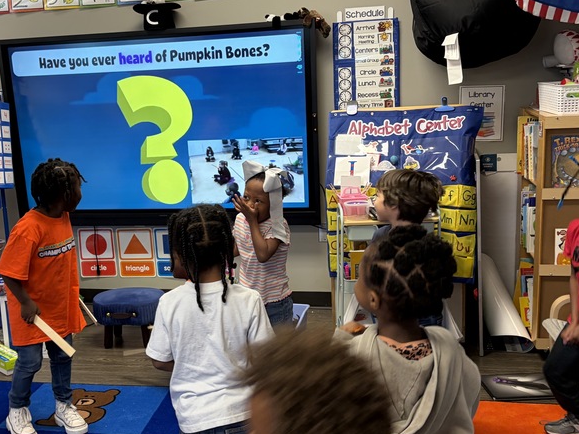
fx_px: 769
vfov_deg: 31.5
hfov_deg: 40.9
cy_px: 222
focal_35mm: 46
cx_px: 213
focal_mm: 5.96
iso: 125
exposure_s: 1/60
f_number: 1.6
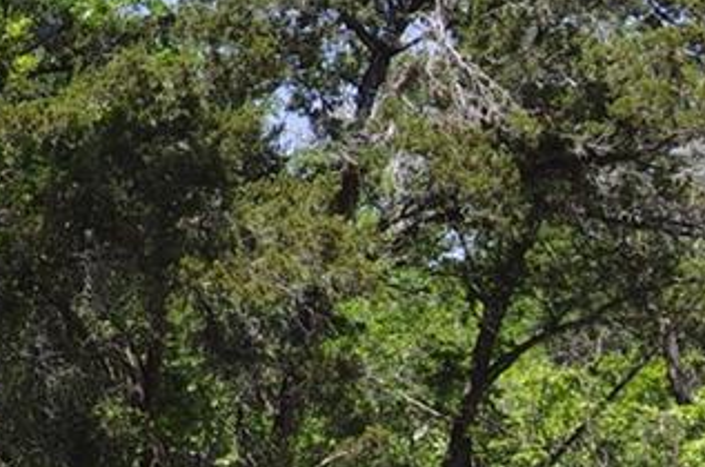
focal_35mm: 97
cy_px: 10
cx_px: -105
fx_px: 1896
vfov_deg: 13.9
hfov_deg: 20.0
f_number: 6.3
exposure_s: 1/200
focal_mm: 10
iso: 100
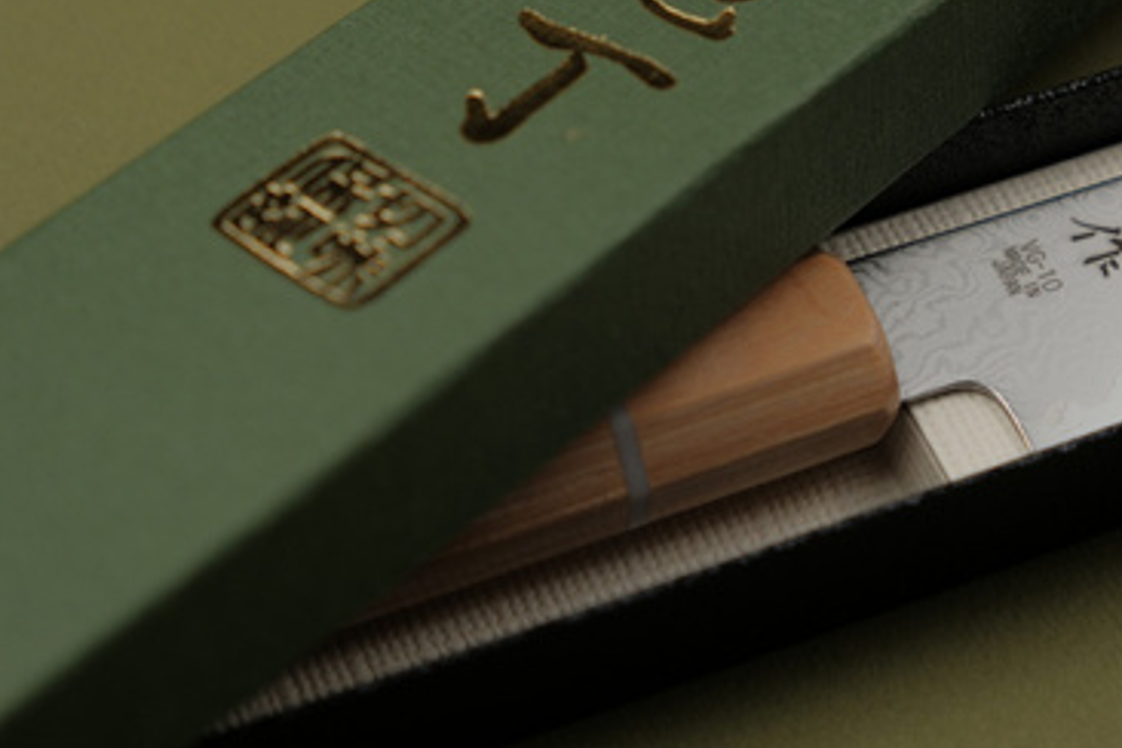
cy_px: 343
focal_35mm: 102
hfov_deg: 20.0
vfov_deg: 13.4
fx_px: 3179
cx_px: 653
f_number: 5
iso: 400
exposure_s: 1/250
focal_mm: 55
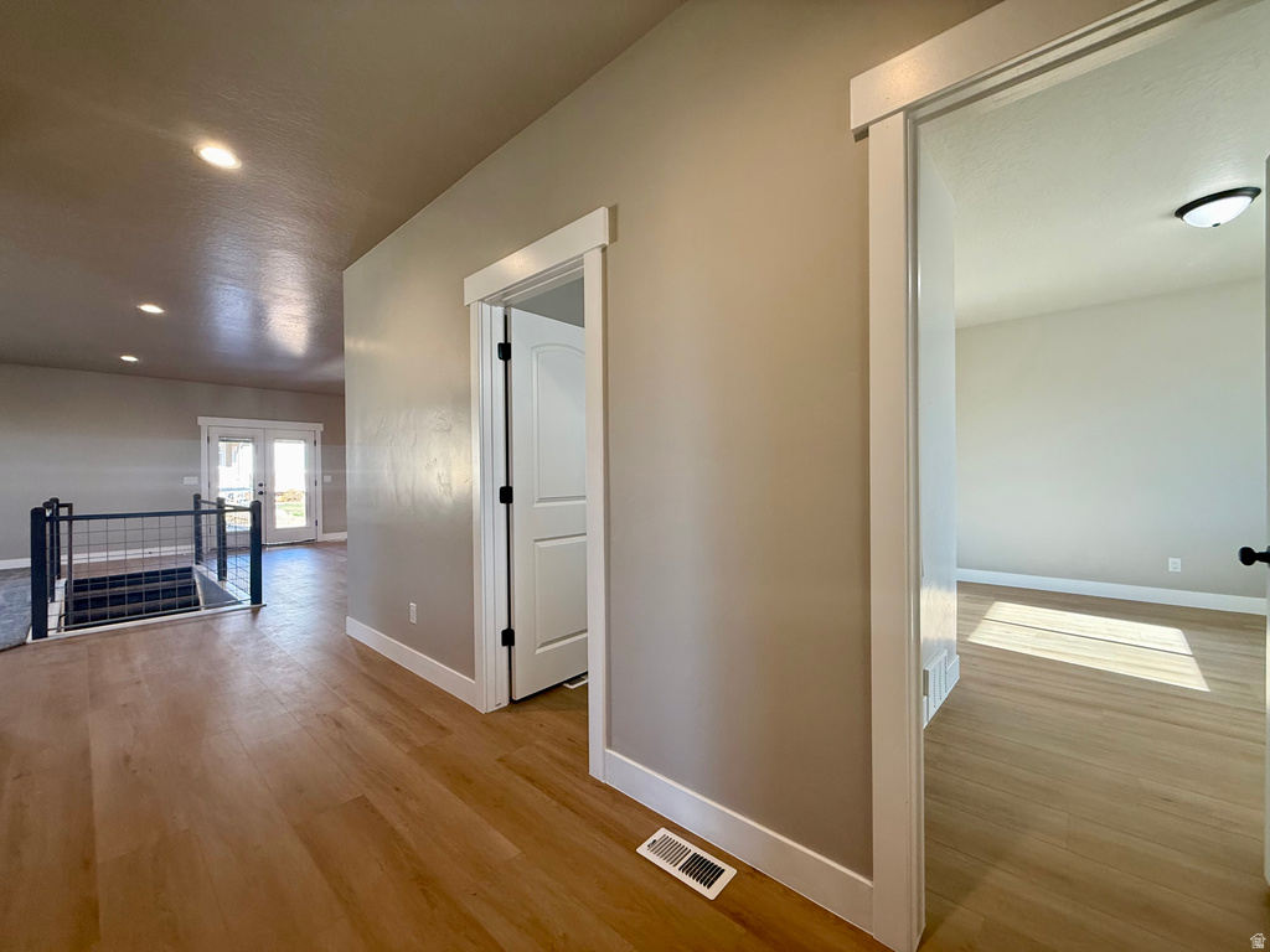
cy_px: 476
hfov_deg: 102.1
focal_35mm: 14
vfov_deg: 85.7
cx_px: 635
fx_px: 514
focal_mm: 2.22
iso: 160
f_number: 2.2
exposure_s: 1/120
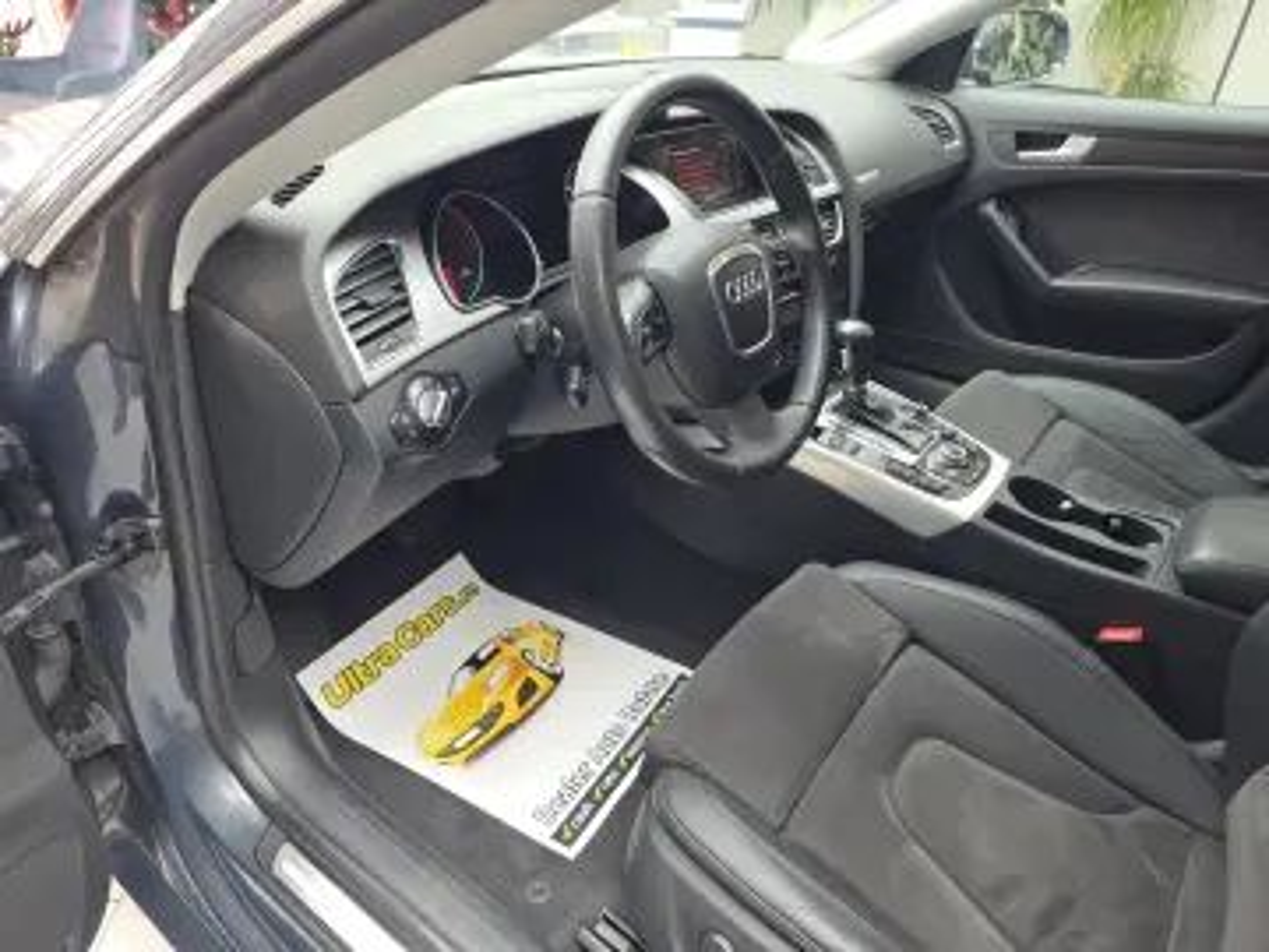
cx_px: 634
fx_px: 843
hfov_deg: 73.9
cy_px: 476
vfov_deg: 58.9
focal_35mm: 23
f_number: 1.7
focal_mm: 6.25
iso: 125
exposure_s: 1/100
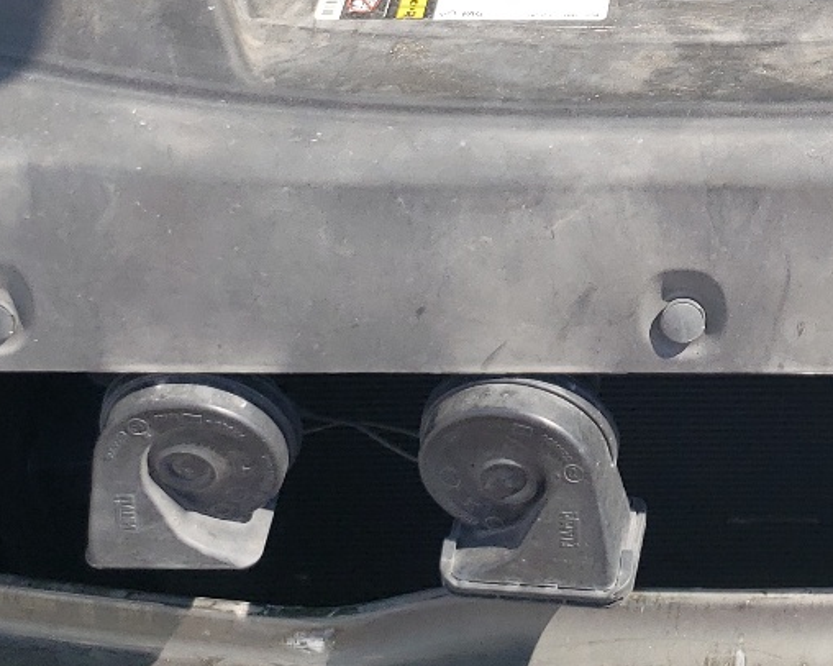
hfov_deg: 23.0
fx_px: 1972
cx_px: 812
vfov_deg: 17.7
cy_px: -239
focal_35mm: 80
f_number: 1.5
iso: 50
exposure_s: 1/1429
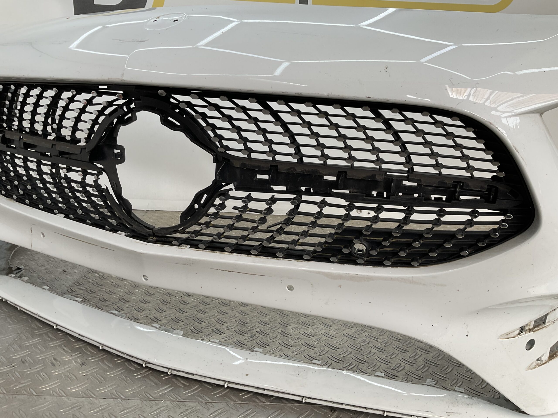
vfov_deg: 48.2
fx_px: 467
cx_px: 279
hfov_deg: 61.7
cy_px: 209
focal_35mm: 29
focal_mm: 3
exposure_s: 1/164
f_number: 1.8
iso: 16
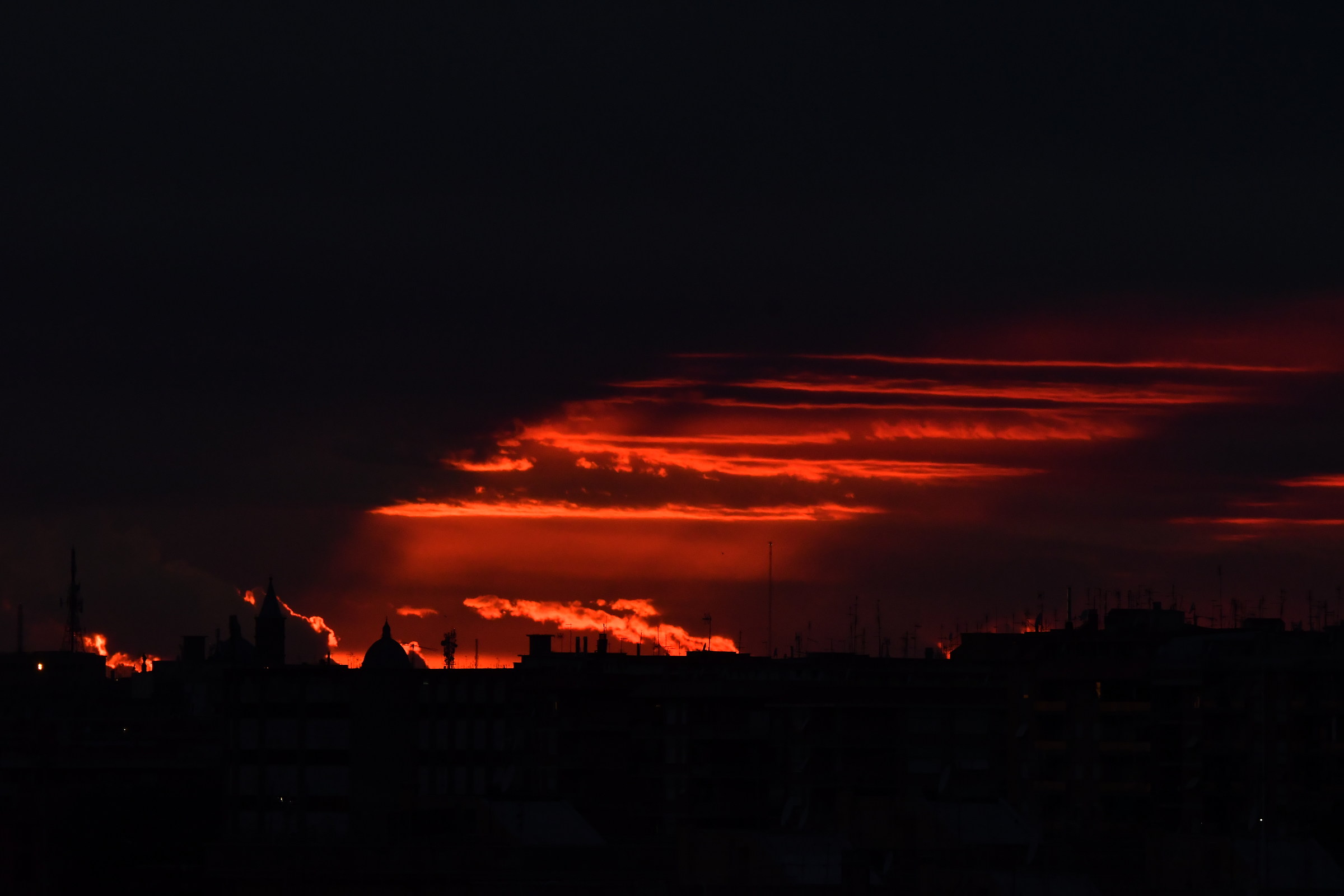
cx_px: 672
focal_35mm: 450
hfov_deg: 4.6
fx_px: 16799
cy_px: 448
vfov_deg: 3.1
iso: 1000
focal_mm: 300
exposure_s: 1/320
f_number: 10
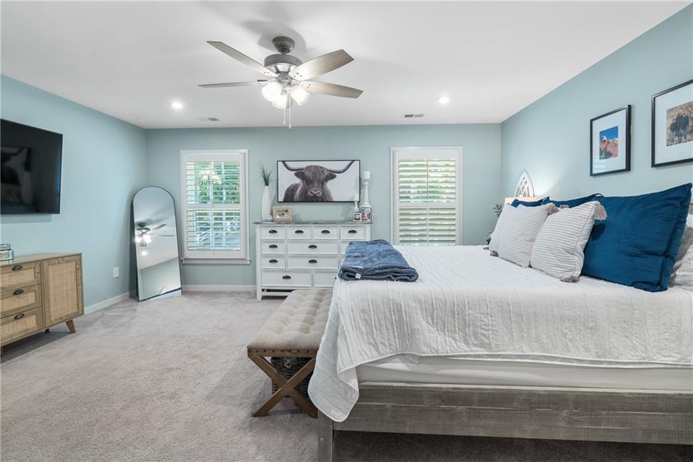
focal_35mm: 16
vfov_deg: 73.8
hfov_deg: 96.7
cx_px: 346
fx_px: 308
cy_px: 231
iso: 250
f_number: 8
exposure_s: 1/4
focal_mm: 16
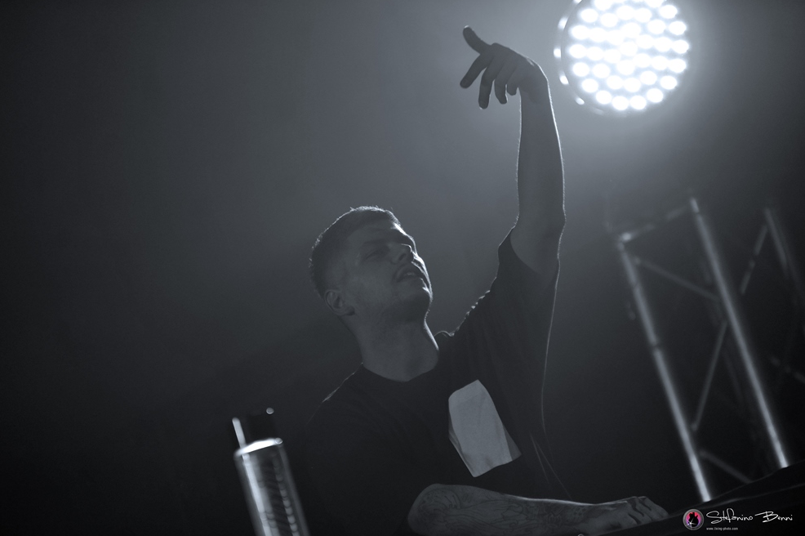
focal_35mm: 182
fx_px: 4067
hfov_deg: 11.3
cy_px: 271
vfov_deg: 7.5
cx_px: 398
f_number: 2.8
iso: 2200
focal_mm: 175
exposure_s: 1/800
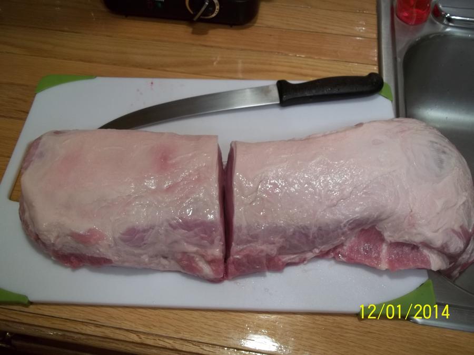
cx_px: 237
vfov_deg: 44.2
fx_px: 438
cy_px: 178
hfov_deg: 56.8
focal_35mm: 32
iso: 86
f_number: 2.9
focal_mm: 5.7
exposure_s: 1/30
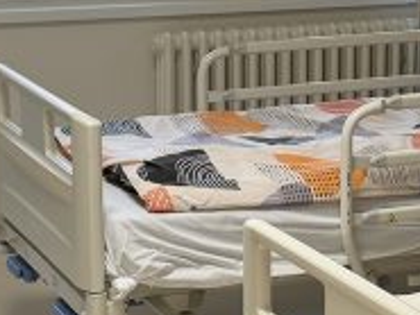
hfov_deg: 15.2
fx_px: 1578
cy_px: 176
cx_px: 234
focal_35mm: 130
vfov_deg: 11.4
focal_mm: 6.76
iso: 80
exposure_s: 1/100
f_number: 1.78
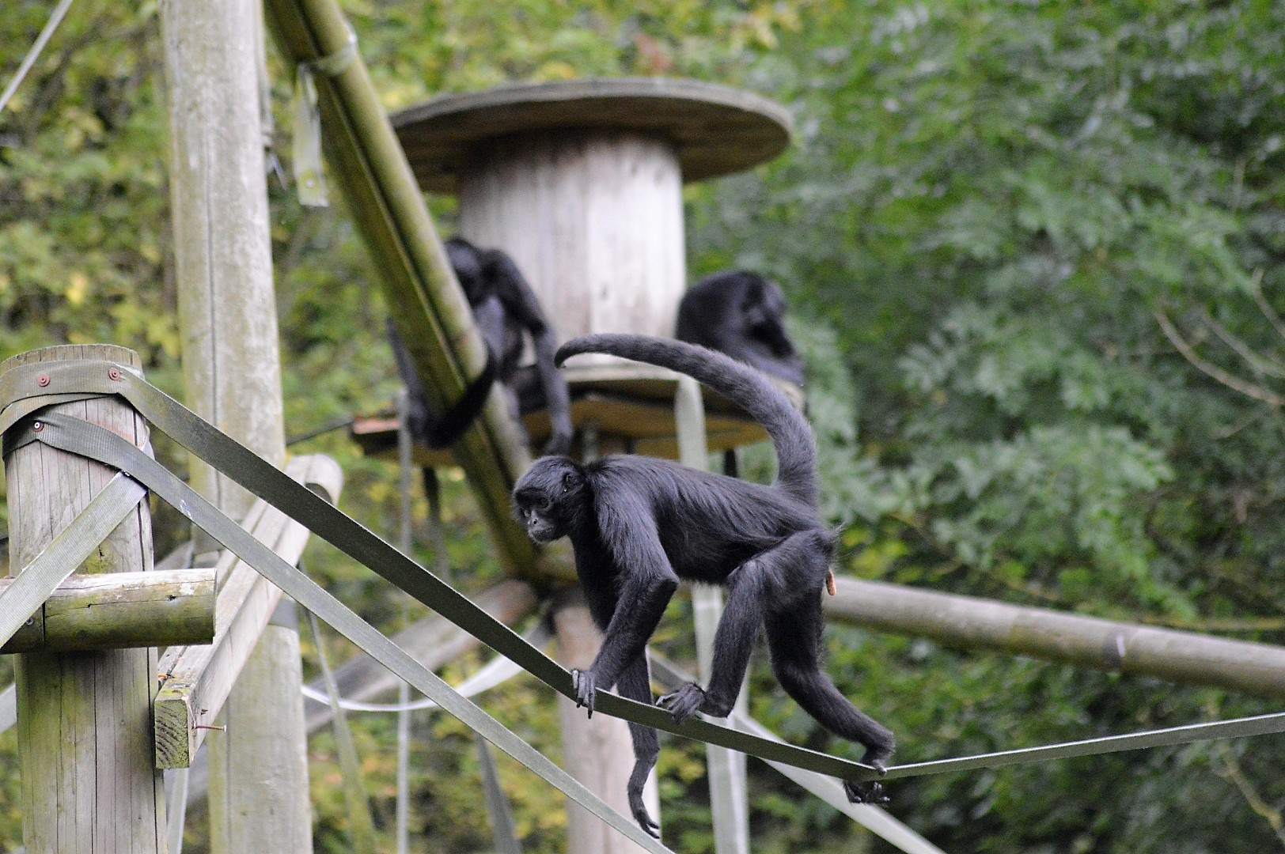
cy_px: 427
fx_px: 9094
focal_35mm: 255
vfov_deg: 5.4
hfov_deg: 8.1
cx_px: 642
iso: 3200
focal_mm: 170
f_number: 4.5
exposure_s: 1/1600
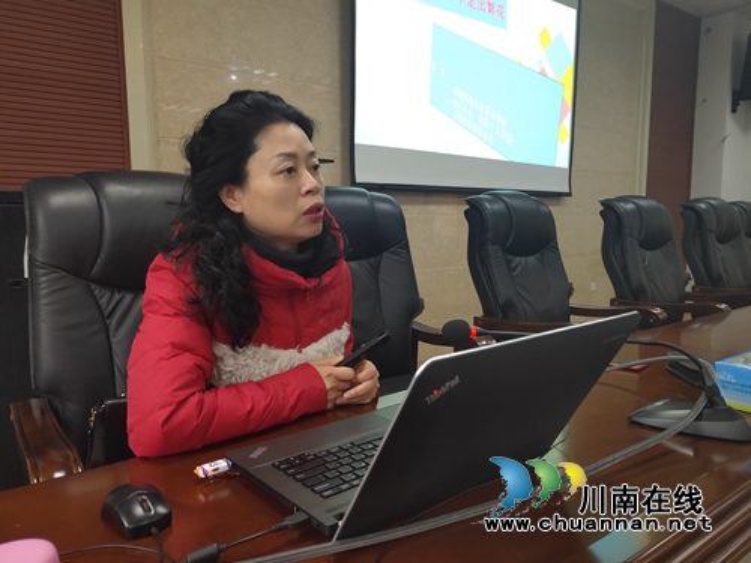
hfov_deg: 61.7
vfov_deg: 48.2
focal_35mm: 29
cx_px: 376
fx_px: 629
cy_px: 282
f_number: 1.8
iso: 284
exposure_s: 1/50
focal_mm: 4.27
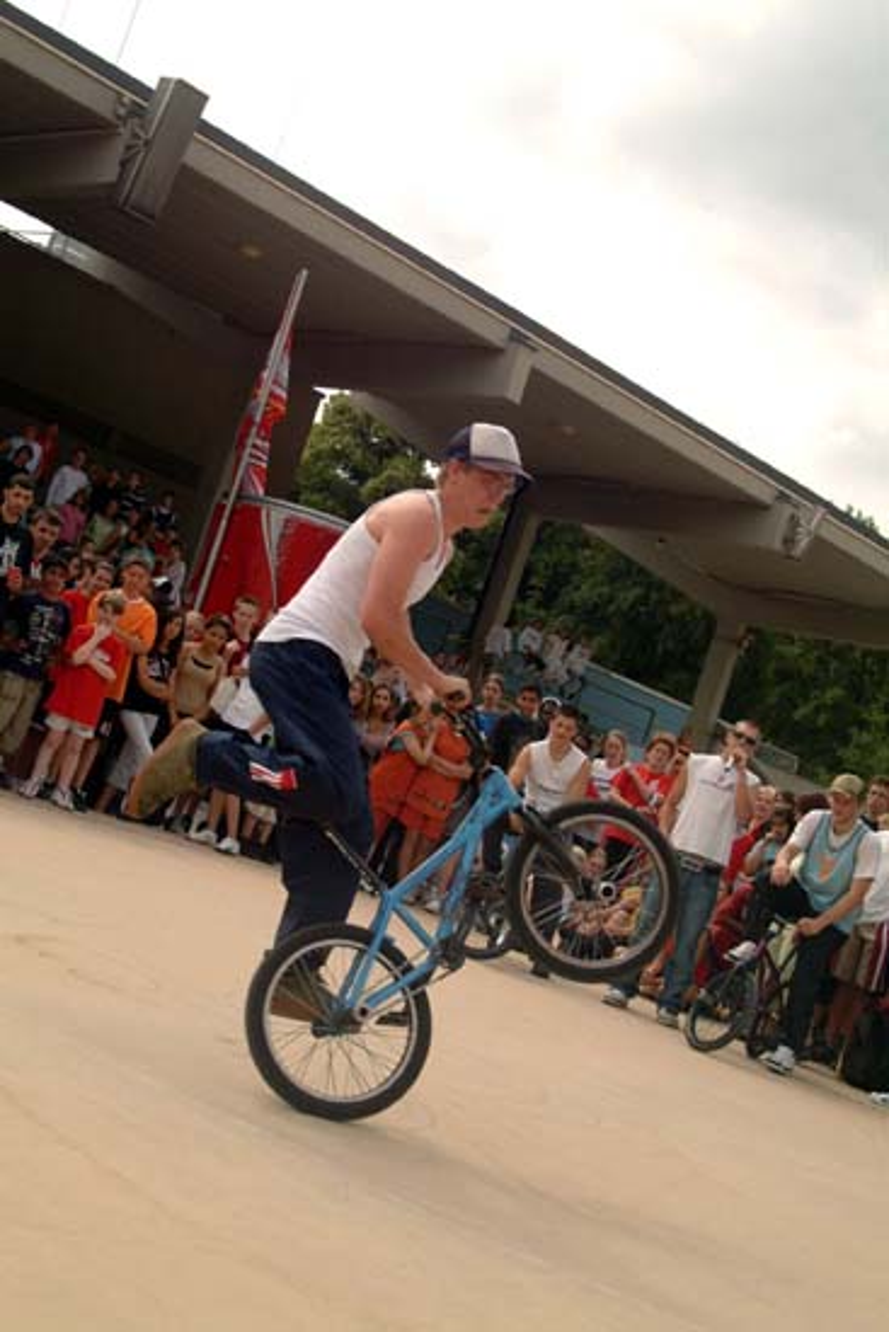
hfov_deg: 25.1
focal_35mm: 54
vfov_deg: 36.9
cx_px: 444
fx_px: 1999
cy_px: 666
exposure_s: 1/350
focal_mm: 36
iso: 200
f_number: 9.5
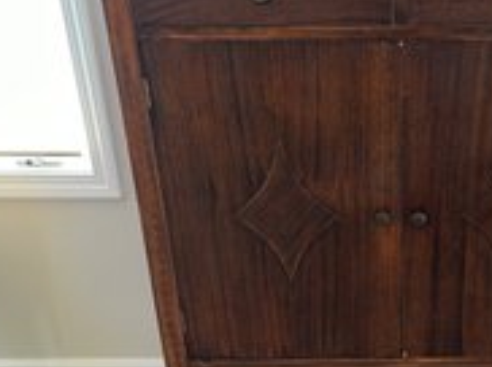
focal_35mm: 49
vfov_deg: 29.5
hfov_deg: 36.9
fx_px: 696
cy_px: 233
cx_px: 428
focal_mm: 5.7
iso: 200
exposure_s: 1/60
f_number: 1.5
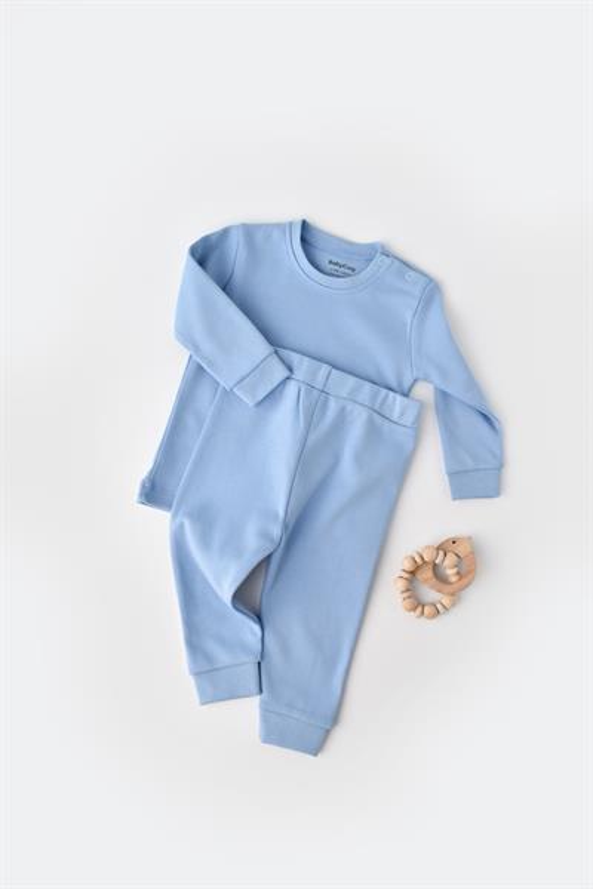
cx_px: 296
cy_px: 444
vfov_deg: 45.0
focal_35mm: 44
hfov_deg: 30.8
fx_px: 1075
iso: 400
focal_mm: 29
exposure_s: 1/60
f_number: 8
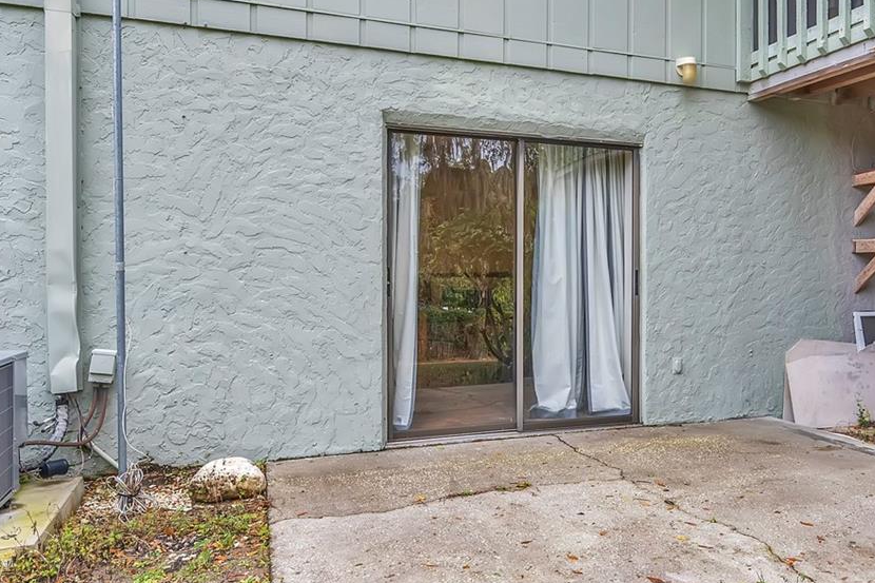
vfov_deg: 47.8
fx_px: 656
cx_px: 531
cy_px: 322
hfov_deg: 66.6
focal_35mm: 27
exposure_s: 1/400
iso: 400
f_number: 6.3
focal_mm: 14
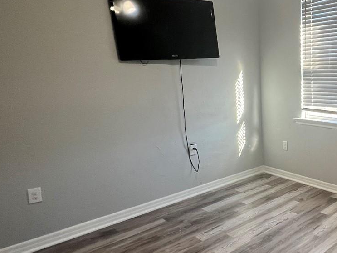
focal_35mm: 28
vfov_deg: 49.7
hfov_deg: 53.9
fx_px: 273
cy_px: 123
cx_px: 313
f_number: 1.8
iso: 250
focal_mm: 1.57
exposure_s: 1/120
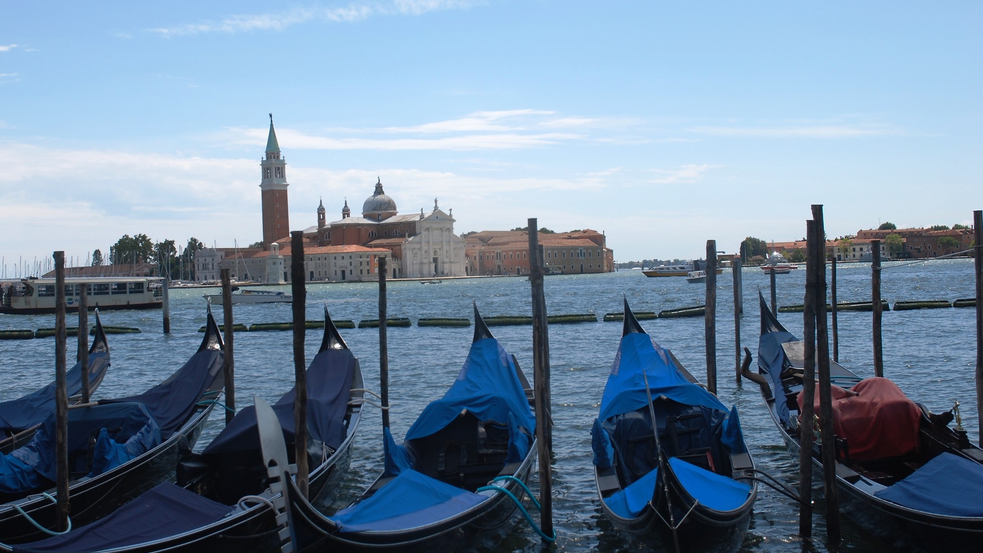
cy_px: 226
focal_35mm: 44
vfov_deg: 27.1
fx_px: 1147
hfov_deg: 46.2
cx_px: 412
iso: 100
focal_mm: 24
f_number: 8
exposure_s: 1/250
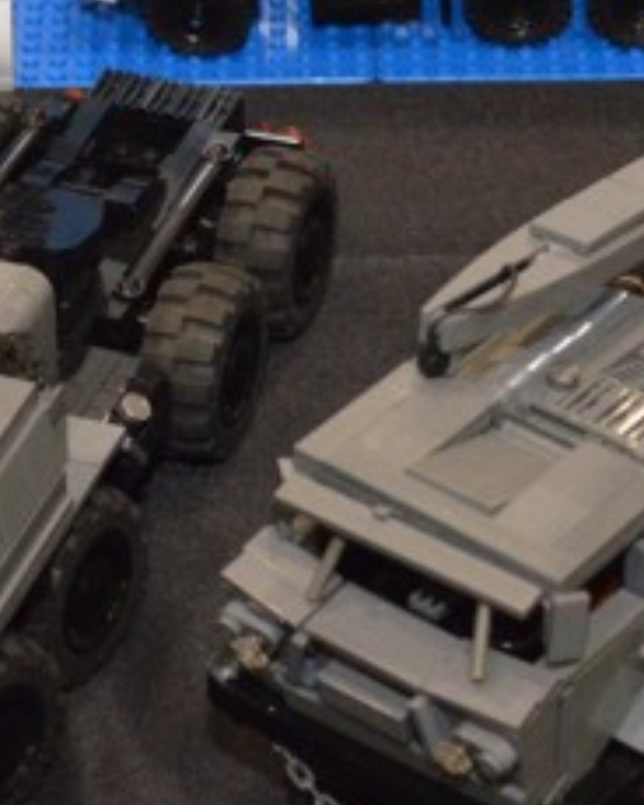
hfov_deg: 8.4
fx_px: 4360
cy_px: 217
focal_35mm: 183
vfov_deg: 10.5
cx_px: 252
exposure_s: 1/60
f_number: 4.5
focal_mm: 30
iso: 3200
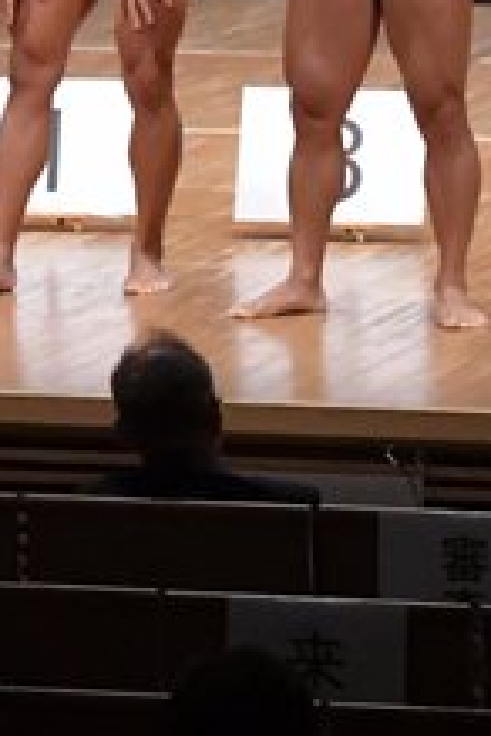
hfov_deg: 2.8
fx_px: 9983
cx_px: 82
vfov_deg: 4.2
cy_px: 7
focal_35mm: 488
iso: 8000
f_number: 5.6
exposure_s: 1/400
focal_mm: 92
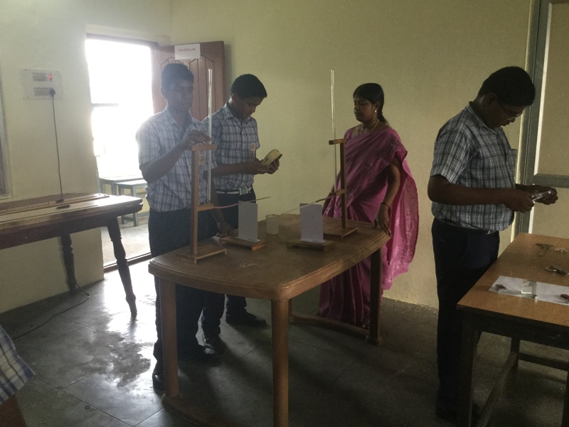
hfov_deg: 58.4
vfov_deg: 45.4
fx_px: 510
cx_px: 284
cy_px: 214
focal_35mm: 31
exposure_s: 1/33
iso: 64
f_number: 2.4
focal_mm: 3.3
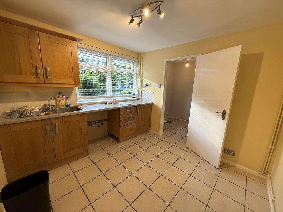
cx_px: 142
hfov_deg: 102.1
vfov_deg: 85.7
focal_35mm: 14
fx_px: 114
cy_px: 106
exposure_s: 1/100
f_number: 2.2
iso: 100
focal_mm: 2.22
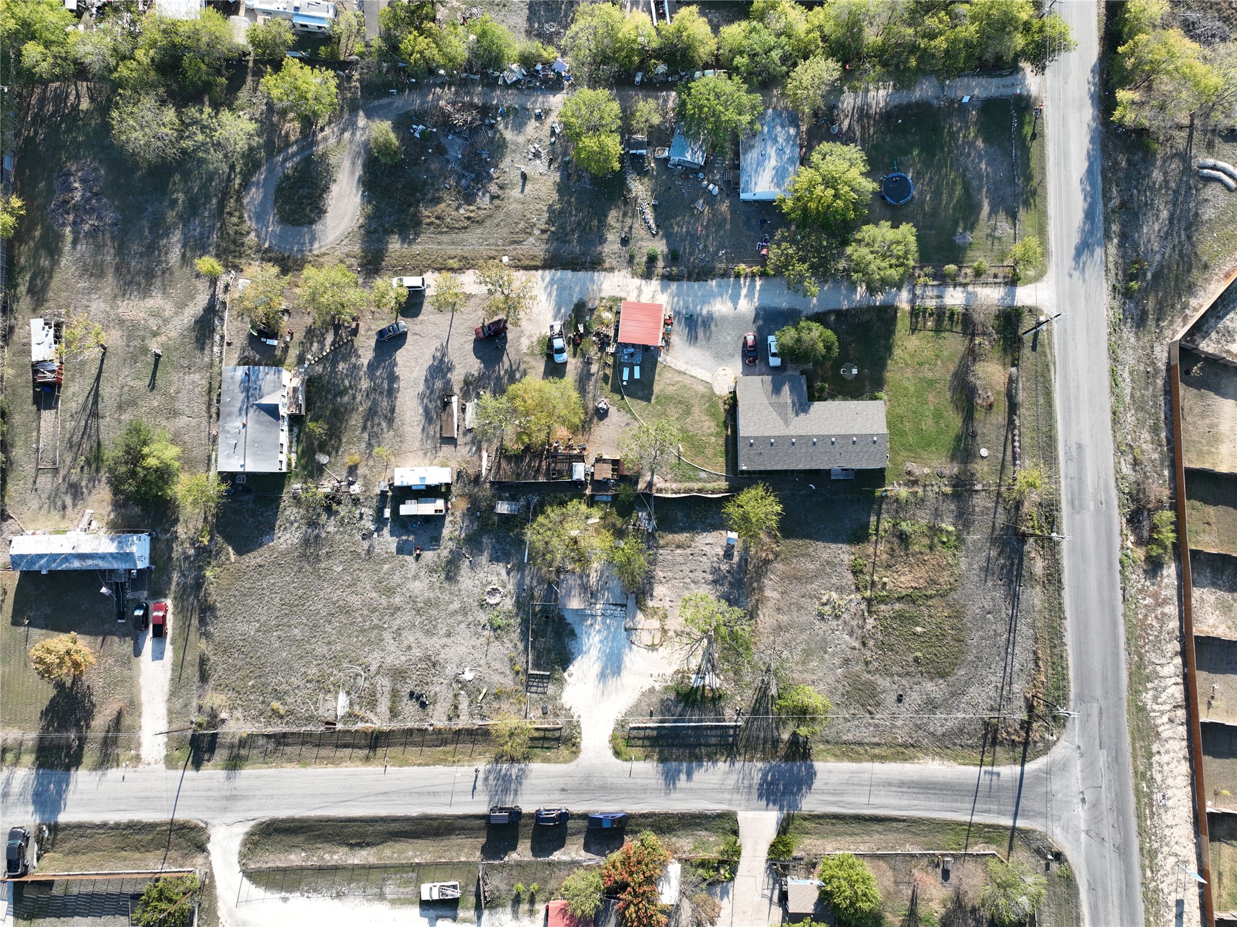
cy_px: 464
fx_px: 857
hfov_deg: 71.6
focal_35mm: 24
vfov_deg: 56.8
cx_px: 618
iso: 100
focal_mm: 12.29
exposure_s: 1/500
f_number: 2.8
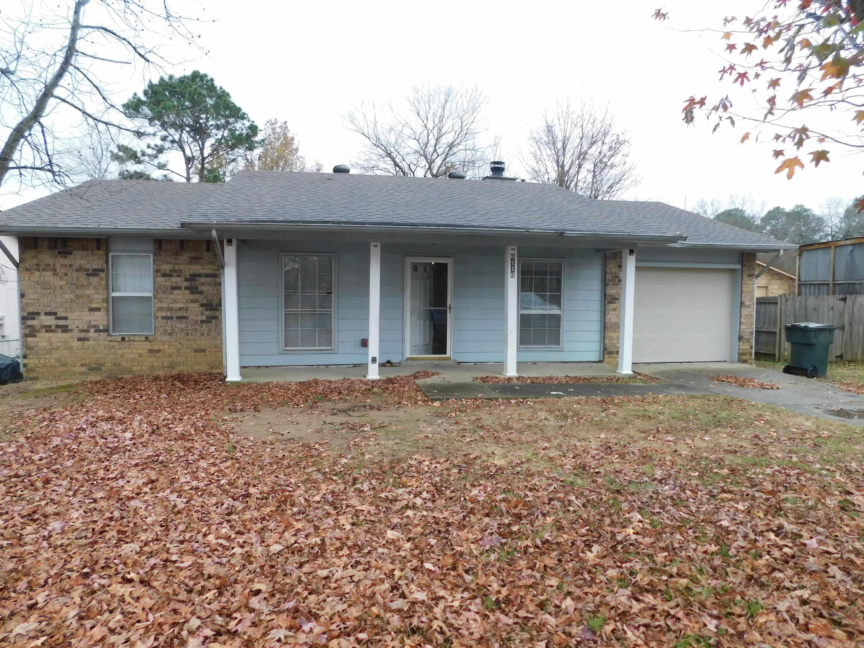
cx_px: 432
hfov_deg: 73.9
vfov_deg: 58.9
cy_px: 324
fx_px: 574
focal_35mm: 23
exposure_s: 1/100
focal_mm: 4
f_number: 3
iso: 125
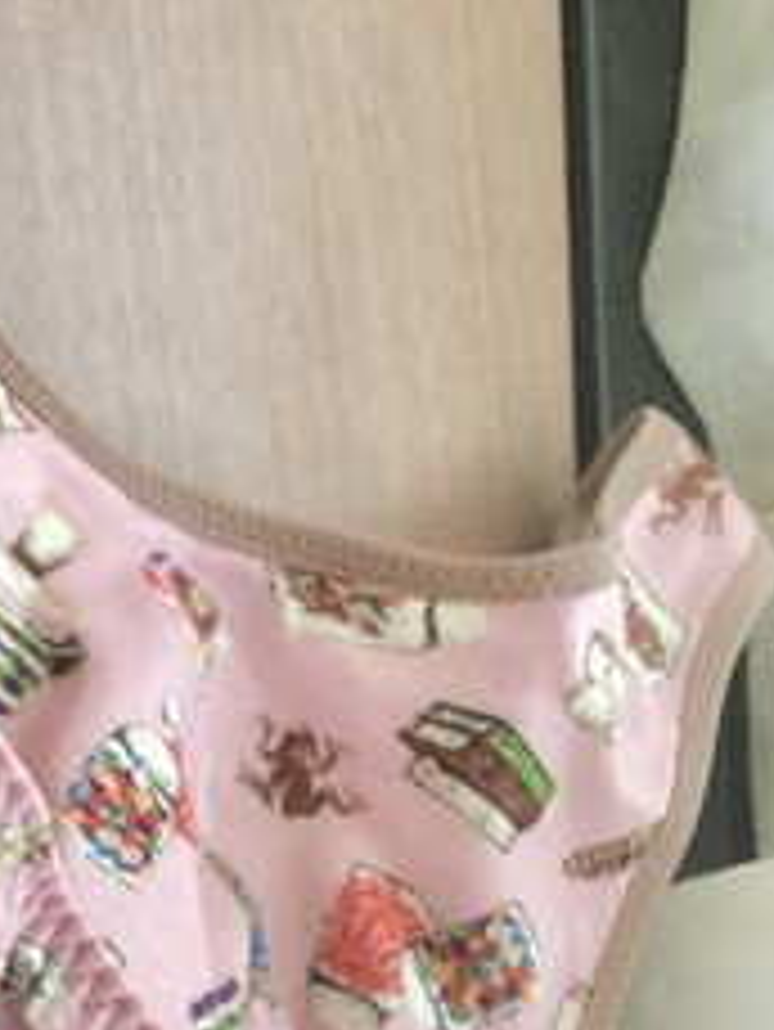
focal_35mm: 81
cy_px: 1111
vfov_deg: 22.8
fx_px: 2413
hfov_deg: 17.0
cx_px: -270
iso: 32
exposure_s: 1/60
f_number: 2.2
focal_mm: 4.15
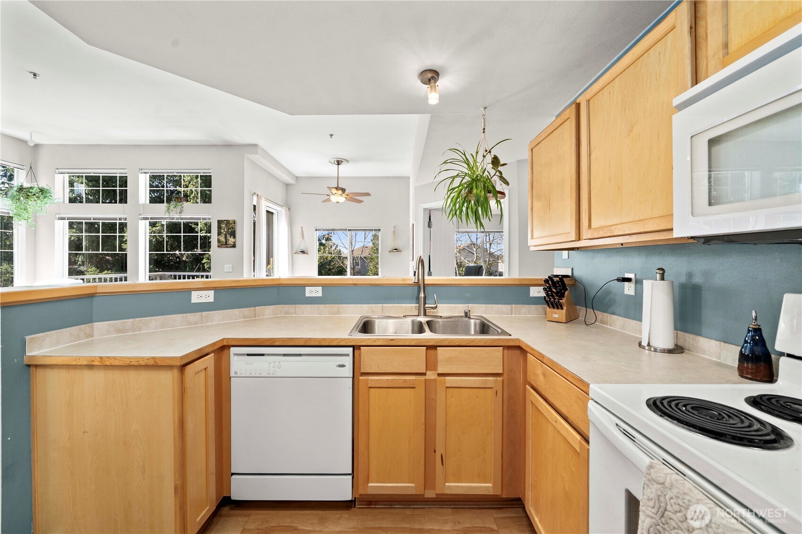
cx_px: 401
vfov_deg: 85.4
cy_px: 267
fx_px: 290
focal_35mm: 13
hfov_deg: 108.3
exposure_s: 1/20
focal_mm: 13
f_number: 6.7
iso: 1000
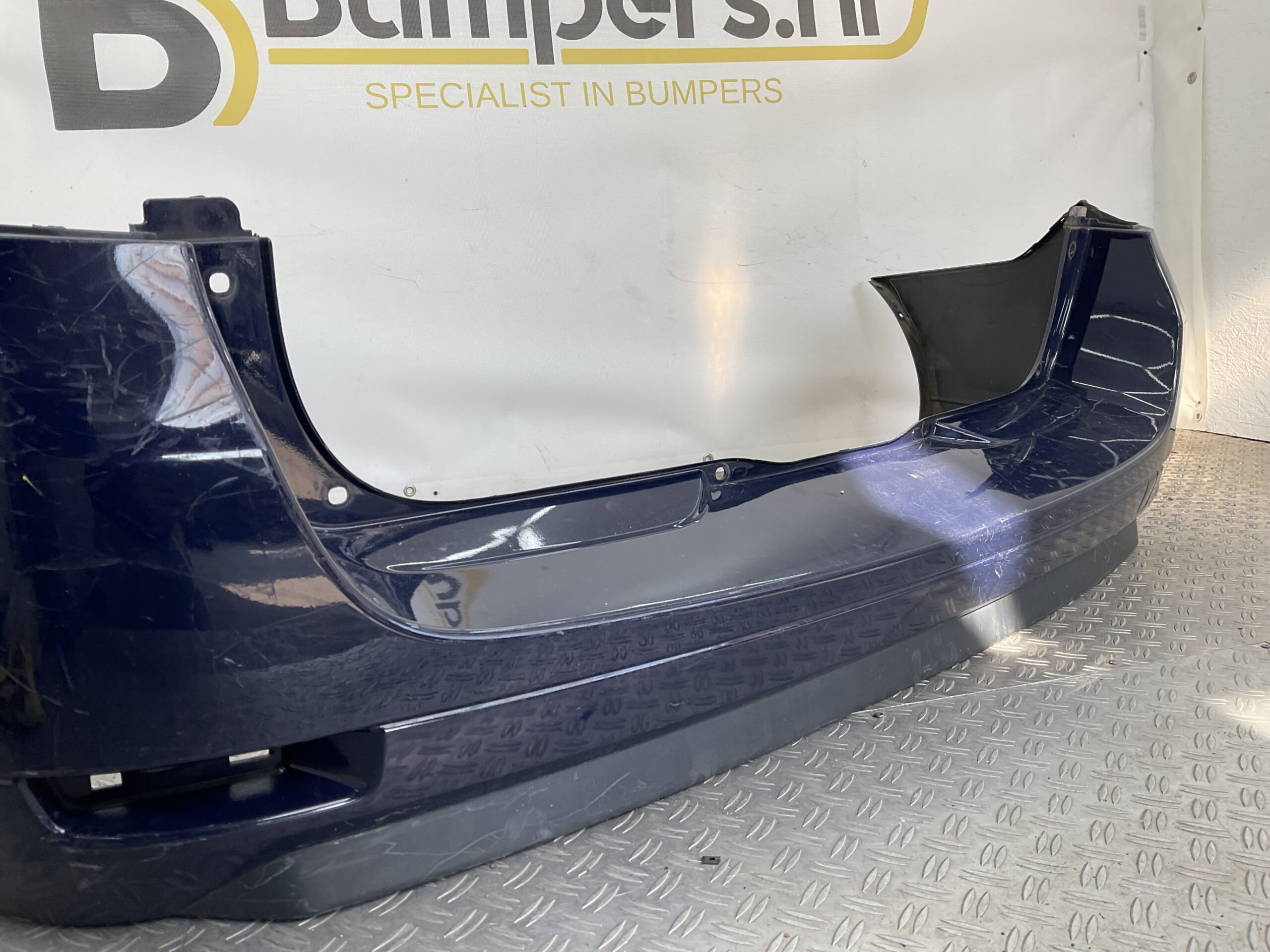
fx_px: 1064
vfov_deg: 48.2
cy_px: 476
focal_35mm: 29
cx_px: 635
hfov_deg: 61.7
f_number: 1.8
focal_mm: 3
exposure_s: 1/136
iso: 16
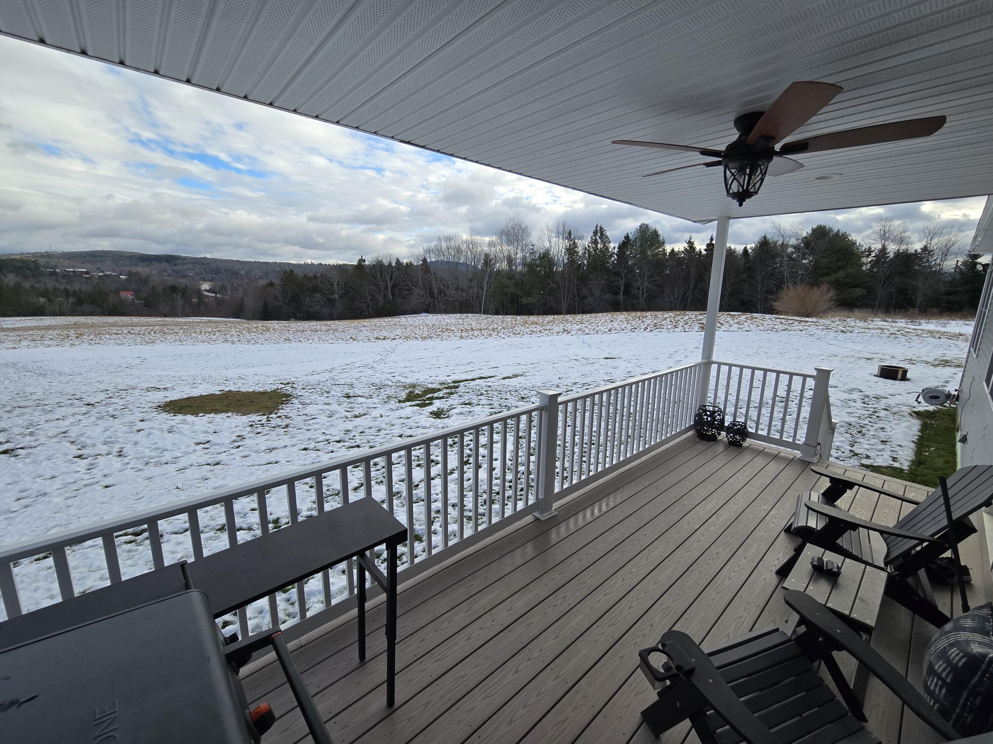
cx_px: 496
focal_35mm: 13
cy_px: 372
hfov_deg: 106.2
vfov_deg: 89.9
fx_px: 373
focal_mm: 2.2
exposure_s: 1/973
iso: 50
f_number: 2.2
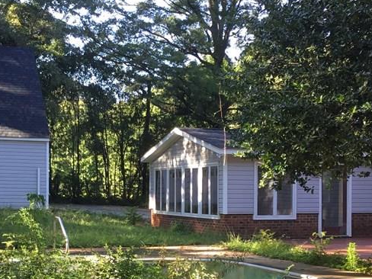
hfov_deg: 29.5
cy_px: 214
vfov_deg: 22.3
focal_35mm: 65
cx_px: 115
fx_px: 699
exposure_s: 1/100
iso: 32
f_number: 2.4
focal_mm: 3.3
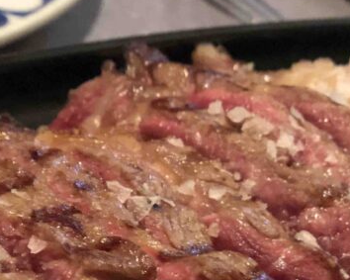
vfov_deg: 10.4
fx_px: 1522
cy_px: 320
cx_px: 90
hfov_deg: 13.1
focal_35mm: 147
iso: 250
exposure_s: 1/8
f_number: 2.4
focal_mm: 6
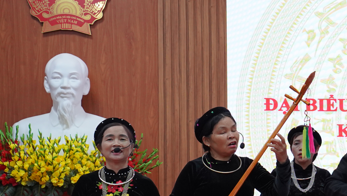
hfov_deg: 16.0
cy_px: 174
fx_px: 1169
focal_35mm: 127
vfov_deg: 9.5
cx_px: 446
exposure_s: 1/160
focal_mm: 44
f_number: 4
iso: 2000
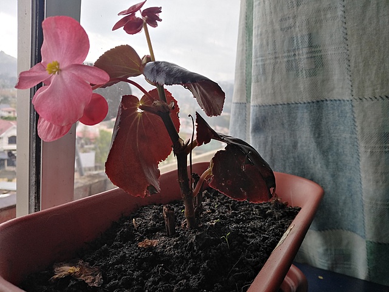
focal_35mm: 26
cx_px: 194
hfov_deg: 67.3
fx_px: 292
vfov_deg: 53.1
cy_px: 146
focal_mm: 3.62
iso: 121
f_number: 1.8
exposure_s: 1/40
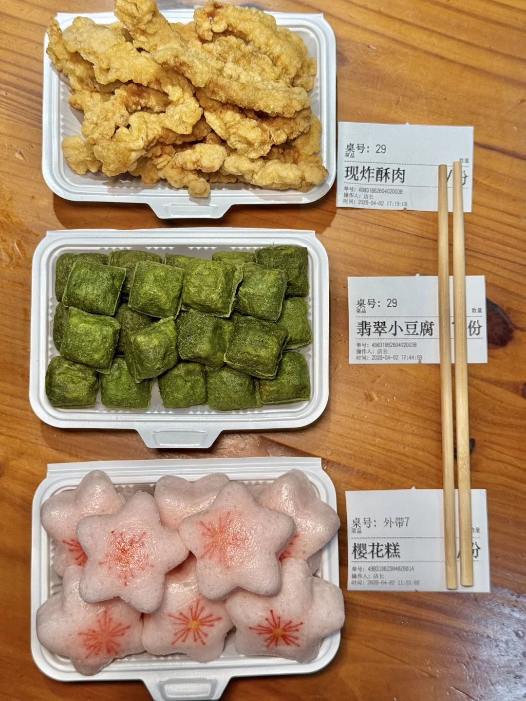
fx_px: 972
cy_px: 350
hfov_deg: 30.3
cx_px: 263
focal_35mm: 48
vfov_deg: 39.7
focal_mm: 6.76
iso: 64
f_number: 1.78
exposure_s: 1/100
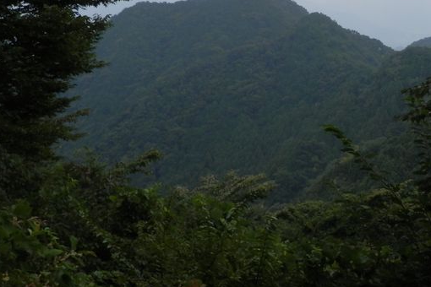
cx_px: 319
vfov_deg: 17.0
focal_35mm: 80
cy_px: 105
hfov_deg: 25.1
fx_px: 958
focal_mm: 8.9
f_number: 4
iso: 80
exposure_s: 1/800
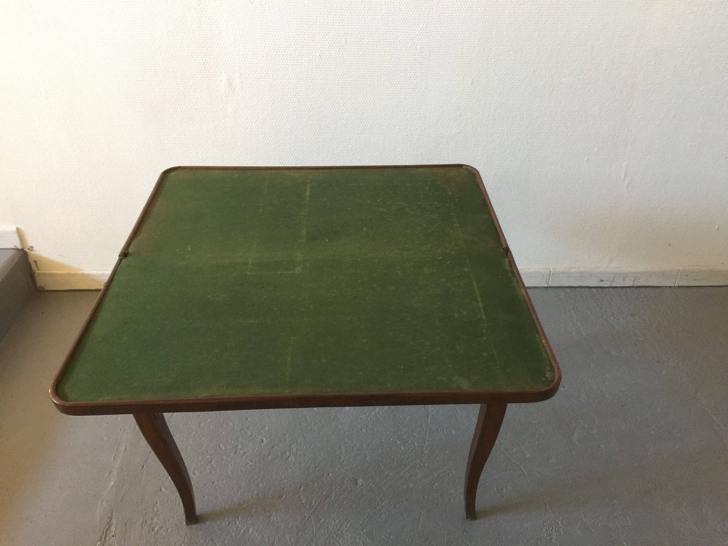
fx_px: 610
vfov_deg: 48.2
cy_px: 273
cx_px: 364
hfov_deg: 61.7
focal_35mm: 29
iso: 100
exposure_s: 1/10
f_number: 2.2
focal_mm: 4.15
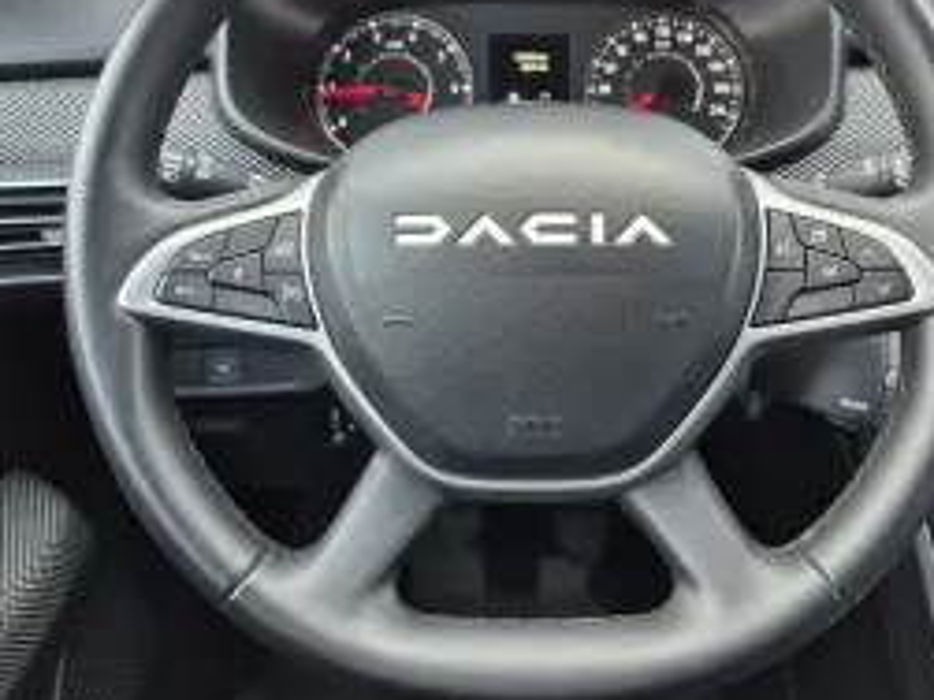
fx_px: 890
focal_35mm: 33
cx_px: 547
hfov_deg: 55.1
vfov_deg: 42.4
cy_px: 238
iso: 200
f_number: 1.8
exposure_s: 1/100
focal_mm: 5.4
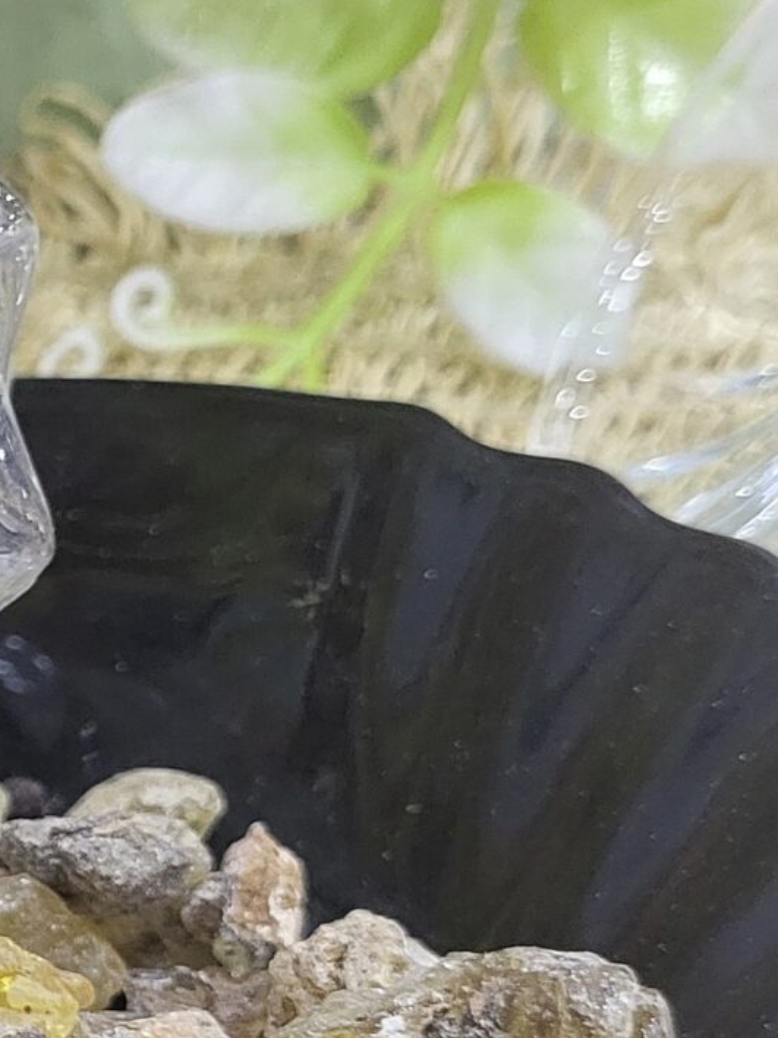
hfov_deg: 14.5
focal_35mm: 94
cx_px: -441
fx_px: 2817
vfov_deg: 20.8
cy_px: 685
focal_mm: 5.4
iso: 640
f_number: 1.8
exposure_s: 1/50
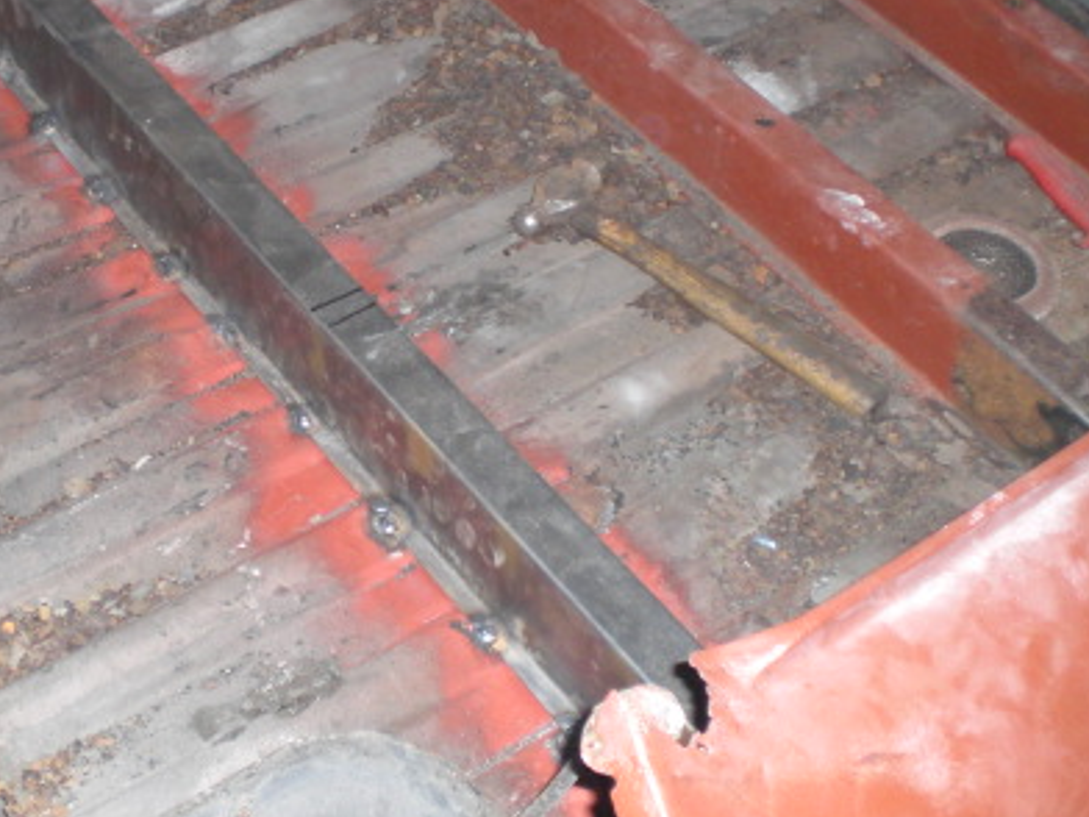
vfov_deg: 23.5
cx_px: 350
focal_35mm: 62
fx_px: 1950
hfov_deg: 30.9
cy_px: 245
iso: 200
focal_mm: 6.3
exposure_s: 1/60
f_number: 3.1
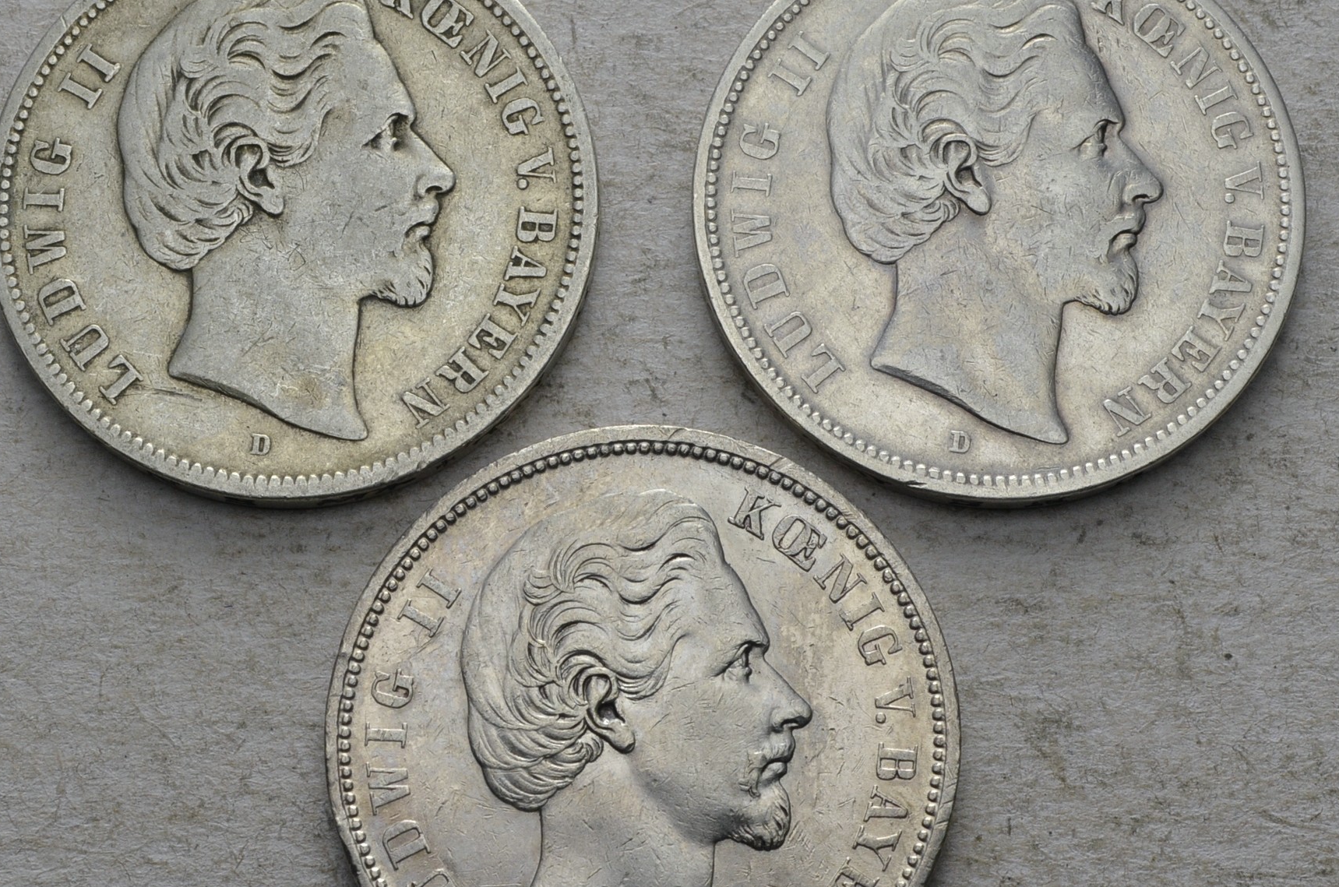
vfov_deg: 15.8
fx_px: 3192
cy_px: 486
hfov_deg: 23.7
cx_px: 687
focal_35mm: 86
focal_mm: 40
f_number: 14
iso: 400
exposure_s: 1/250
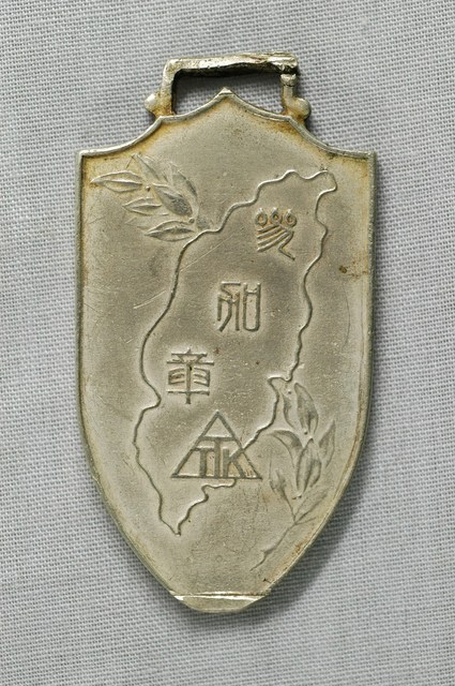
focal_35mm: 90
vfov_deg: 22.6
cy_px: 343
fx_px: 1711
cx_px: 228
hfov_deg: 15.1
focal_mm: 60
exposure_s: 1/30
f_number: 6.3
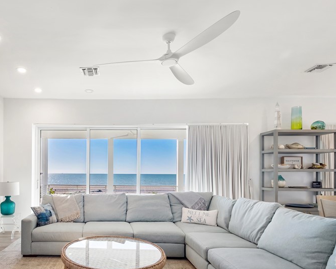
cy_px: 184
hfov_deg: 74.5
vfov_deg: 63.5
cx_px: 104
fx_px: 209
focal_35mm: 21
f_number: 7.1
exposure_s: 1/20
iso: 200
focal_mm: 7
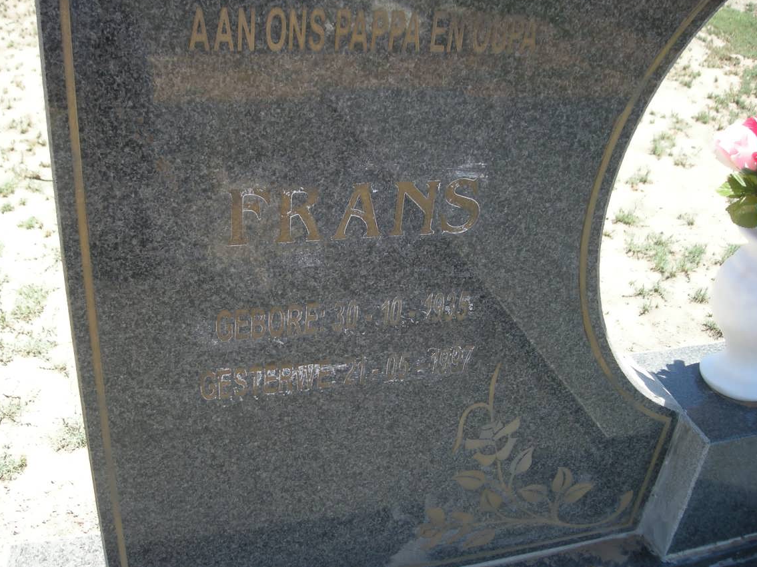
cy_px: 269
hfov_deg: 50.1
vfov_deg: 38.6
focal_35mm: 37
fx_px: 809
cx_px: 361
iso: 50
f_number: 2.8
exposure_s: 1/210
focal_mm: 5.7
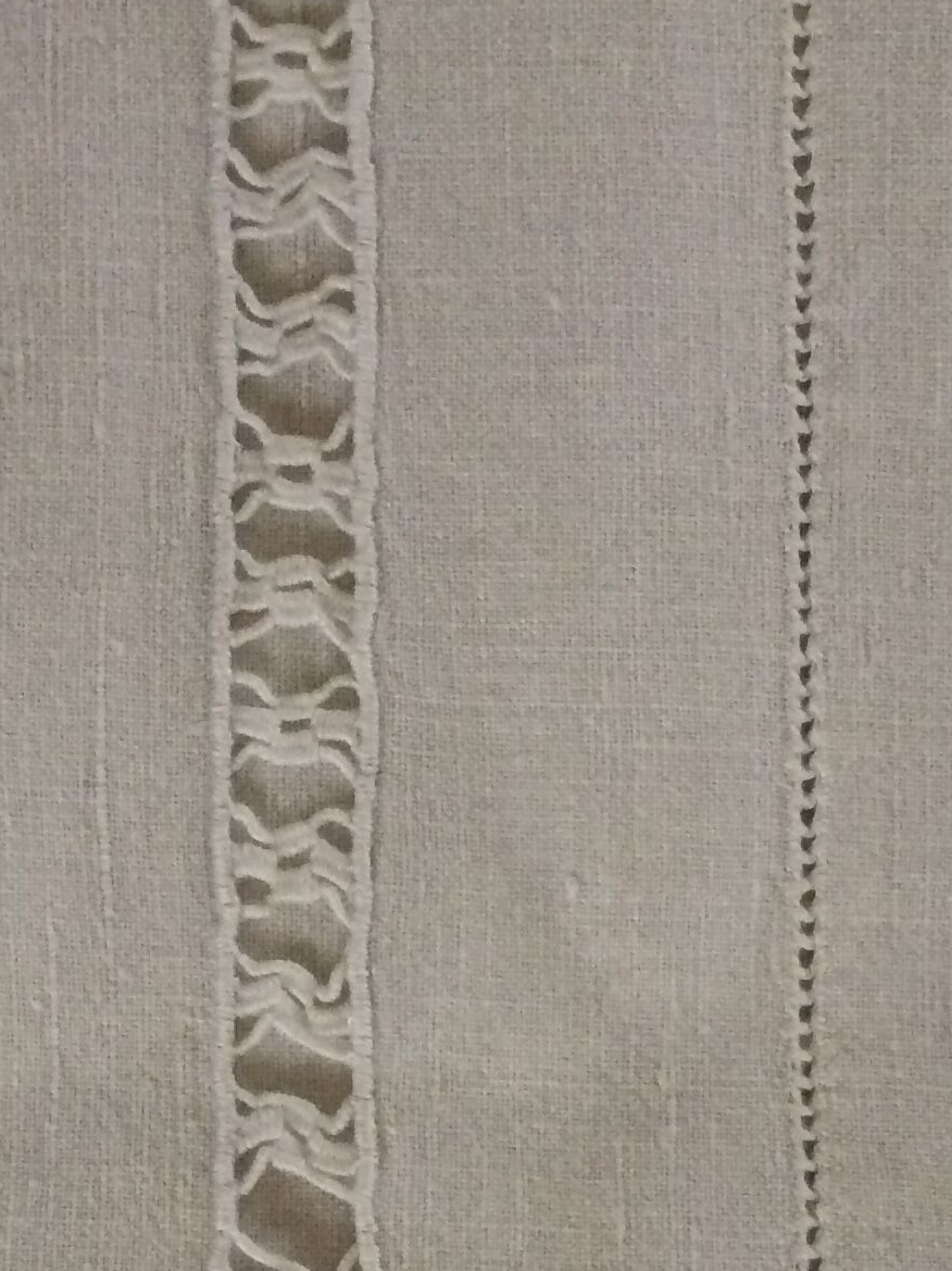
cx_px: 511
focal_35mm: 81
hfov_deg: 18.2
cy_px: 1100
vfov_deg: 23.6
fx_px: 2972
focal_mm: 4.15
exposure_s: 1/33
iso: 250
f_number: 2.2
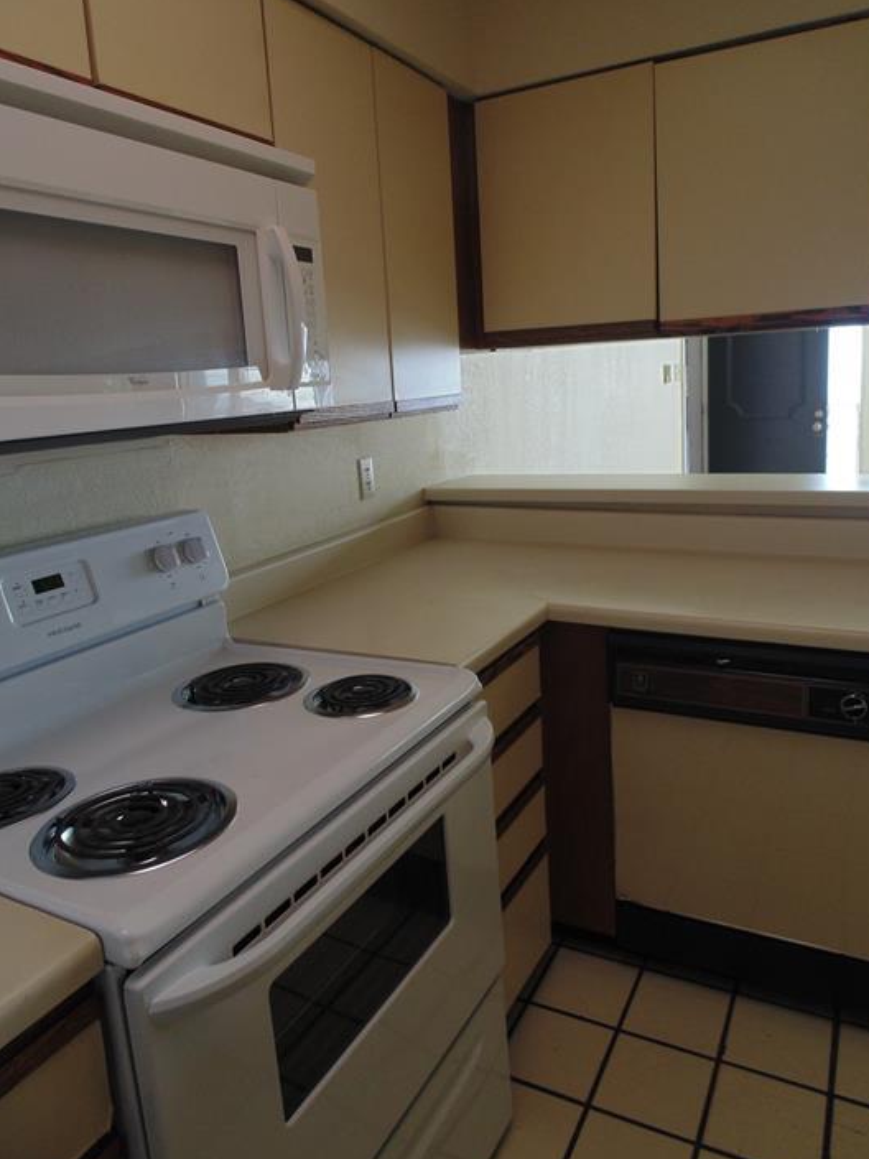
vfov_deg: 71.5
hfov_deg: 56.8
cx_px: 446
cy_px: 543
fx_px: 803
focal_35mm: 24
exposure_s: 1/50
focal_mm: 4
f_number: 3.1
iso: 80
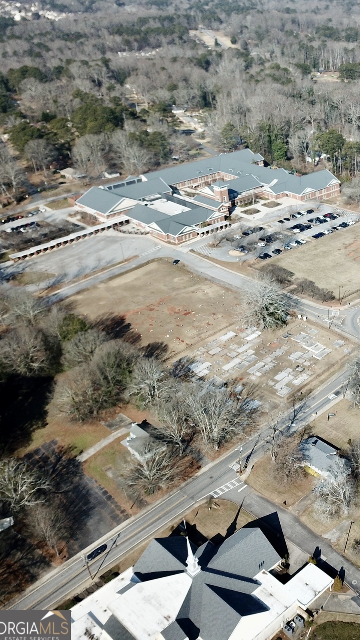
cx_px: 403
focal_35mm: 38
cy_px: 320
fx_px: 645
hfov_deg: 28.2
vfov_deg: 52.8
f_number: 2.2
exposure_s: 1/1253
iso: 100
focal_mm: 4.73
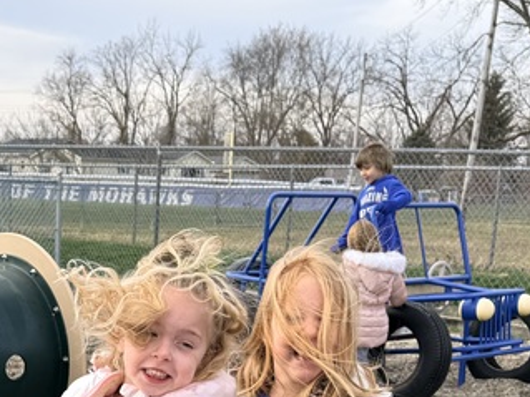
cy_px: 530
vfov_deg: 17.8
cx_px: 93
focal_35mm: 77
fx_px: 1178
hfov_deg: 24.9
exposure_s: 1/1337
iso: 80
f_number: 1.78
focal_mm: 6.76
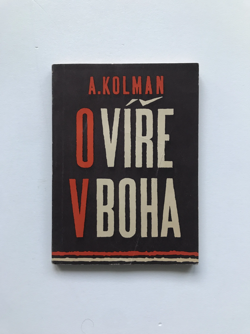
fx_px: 270
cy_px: 167
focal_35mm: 28
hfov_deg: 49.7
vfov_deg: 63.4
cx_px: 125
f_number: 1.8
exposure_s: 1/33
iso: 25
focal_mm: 3.99
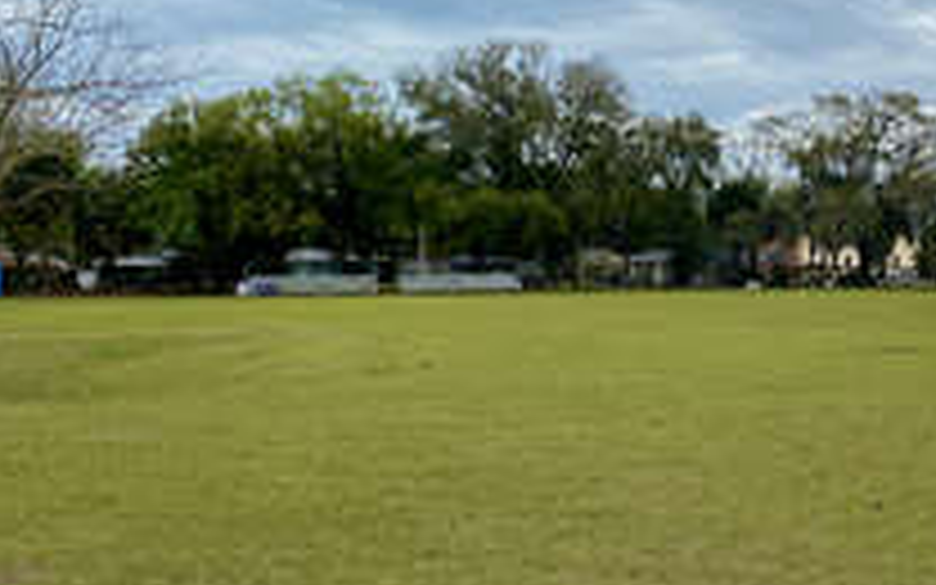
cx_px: 846
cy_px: 252
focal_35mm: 53
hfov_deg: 35.8
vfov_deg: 24.4
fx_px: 1352
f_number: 1.8
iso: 32
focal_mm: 4.25
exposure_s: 1/2415
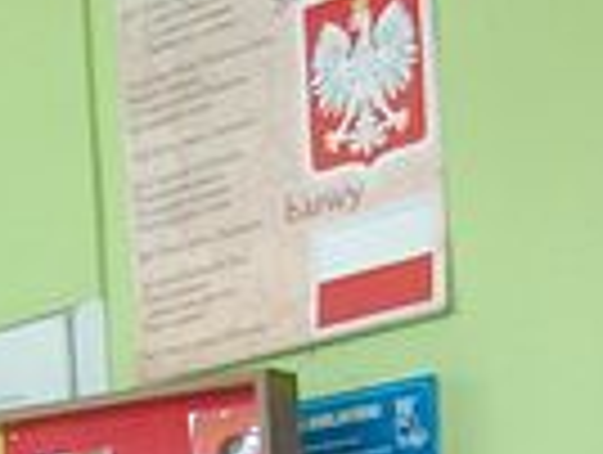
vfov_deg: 6.8
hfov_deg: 9.2
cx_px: -562
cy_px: 1214
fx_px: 3543
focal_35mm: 203
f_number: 2.9
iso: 104
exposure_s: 1/40
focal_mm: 5.7
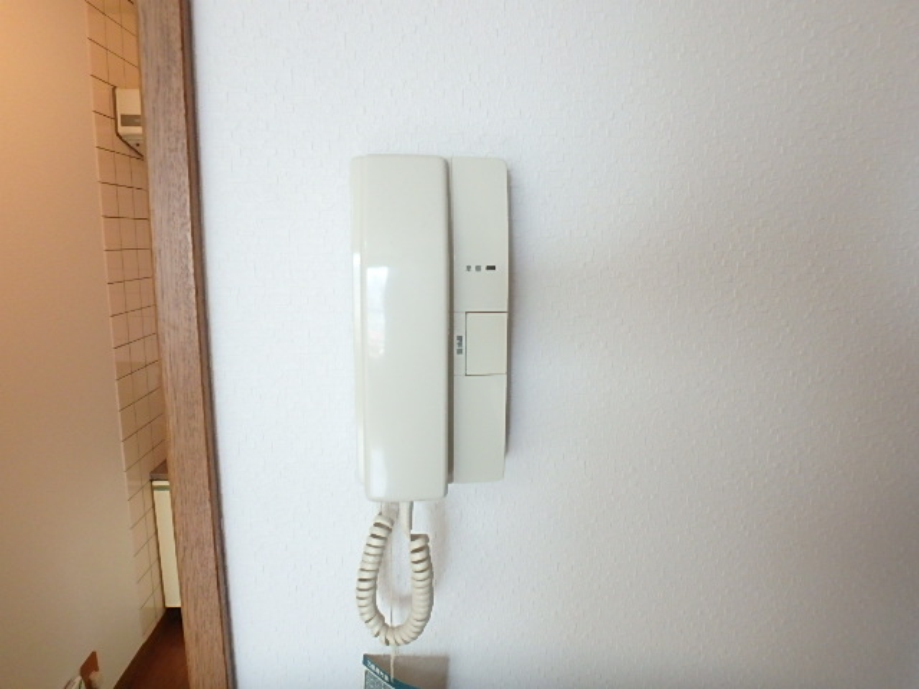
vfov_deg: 63.4
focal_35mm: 21
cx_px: 460
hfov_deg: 79.0
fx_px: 558
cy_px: 344
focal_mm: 3.7
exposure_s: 1/30
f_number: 3.5
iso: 320
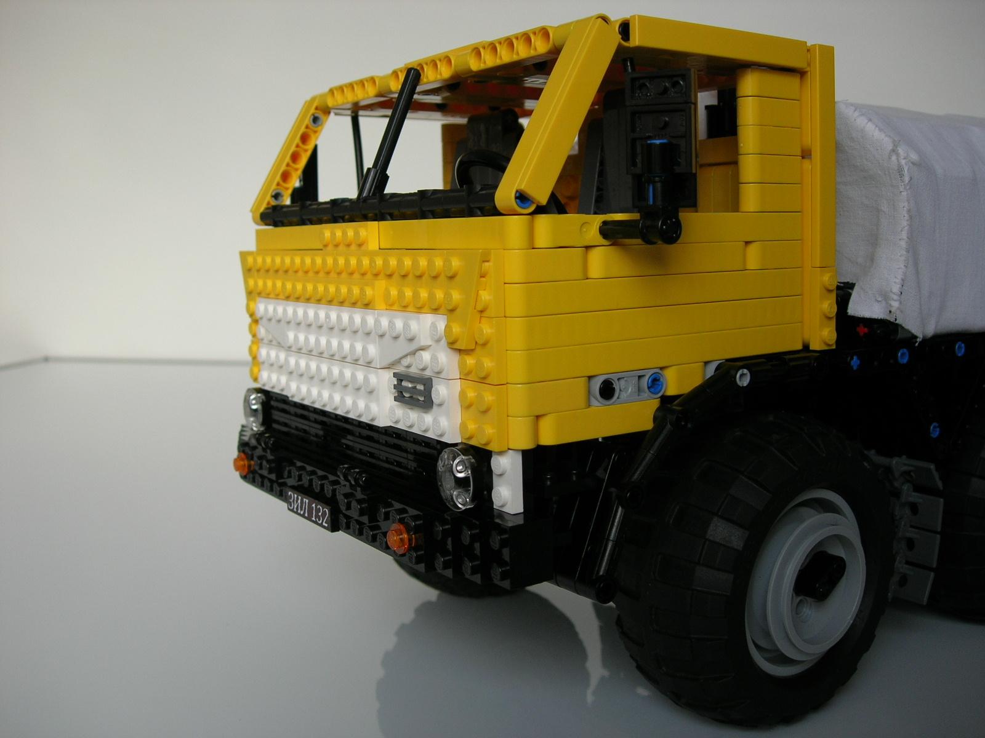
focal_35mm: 38
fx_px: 1081
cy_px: 369
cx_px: 492
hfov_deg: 49.0
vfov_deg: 37.7
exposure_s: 1/42.3
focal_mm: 7.8
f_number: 2.8
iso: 64
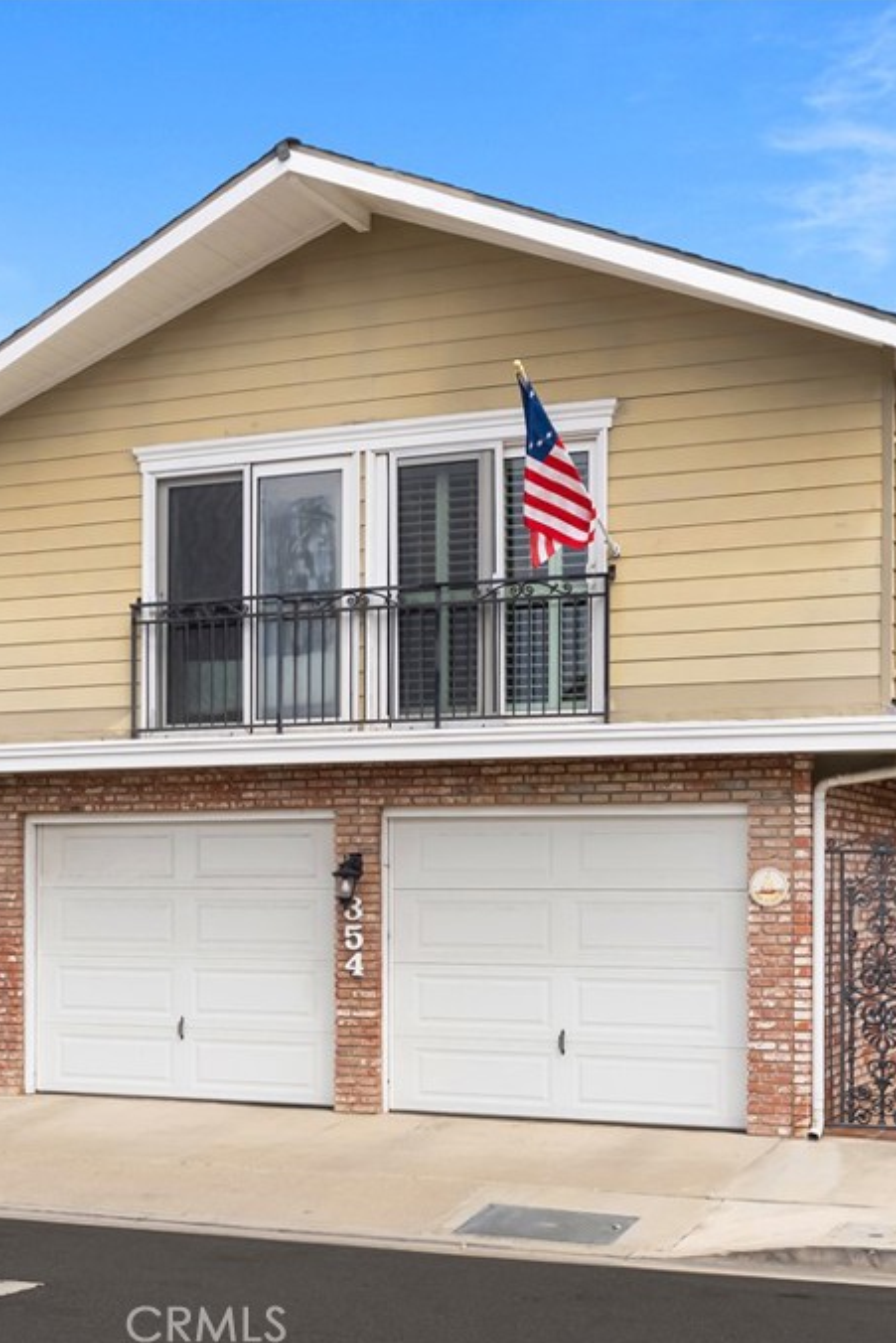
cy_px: 674
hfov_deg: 25.5
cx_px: 372
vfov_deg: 37.5
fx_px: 1977
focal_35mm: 53
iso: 640
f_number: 9
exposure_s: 1/400
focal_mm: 35
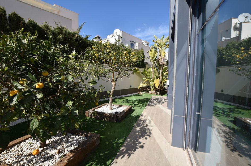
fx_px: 104
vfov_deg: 77.0
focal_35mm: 15
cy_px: 83
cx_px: 126
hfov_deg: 100.5
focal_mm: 10
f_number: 8
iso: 200
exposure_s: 1/500
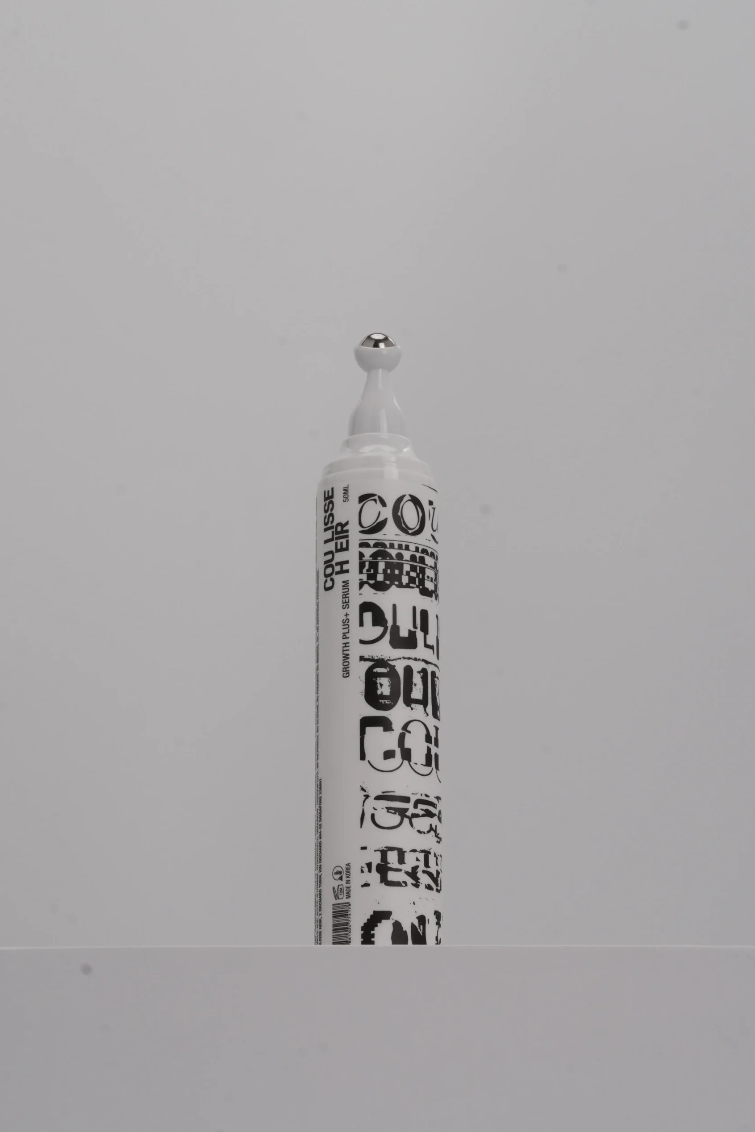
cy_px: 566
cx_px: 377
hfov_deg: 12.9
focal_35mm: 106
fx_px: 3334
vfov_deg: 19.3
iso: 800
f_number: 16
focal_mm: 70
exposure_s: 1/200
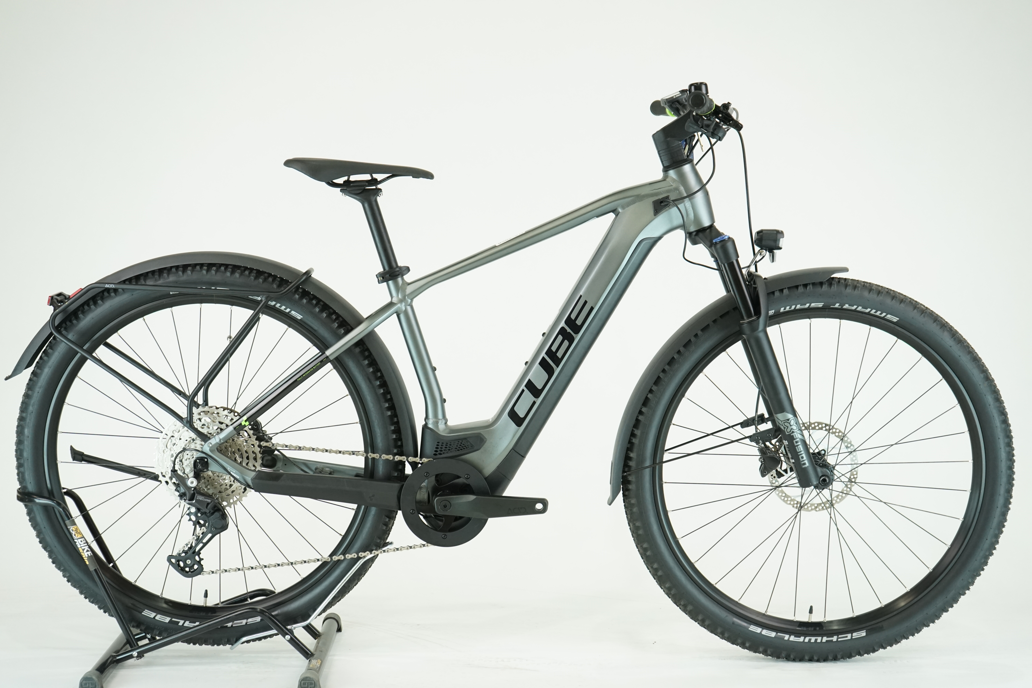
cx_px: 516
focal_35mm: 52
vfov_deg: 26.0
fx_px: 1491
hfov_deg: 38.2
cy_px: 344
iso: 1600
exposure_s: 1/200
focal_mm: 52
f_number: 5.6
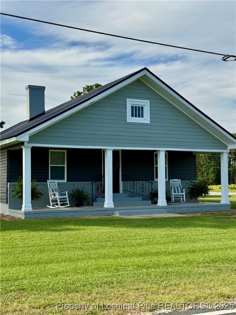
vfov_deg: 39.7
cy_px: 158
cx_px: 118
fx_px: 436
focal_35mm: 48
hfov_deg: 30.3
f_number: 1.78
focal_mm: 6.76
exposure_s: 1/4608
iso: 64
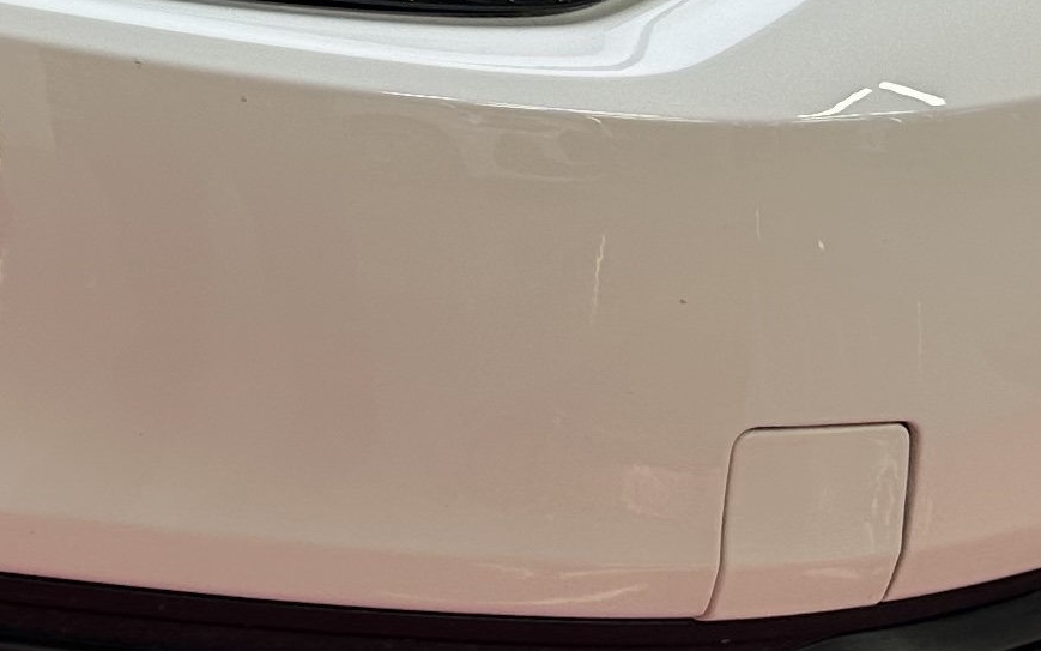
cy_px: -464
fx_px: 3348
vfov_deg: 10.5
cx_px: -137
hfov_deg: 17.0
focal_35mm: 118
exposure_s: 1/121
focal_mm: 6.86
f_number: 1.78
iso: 50
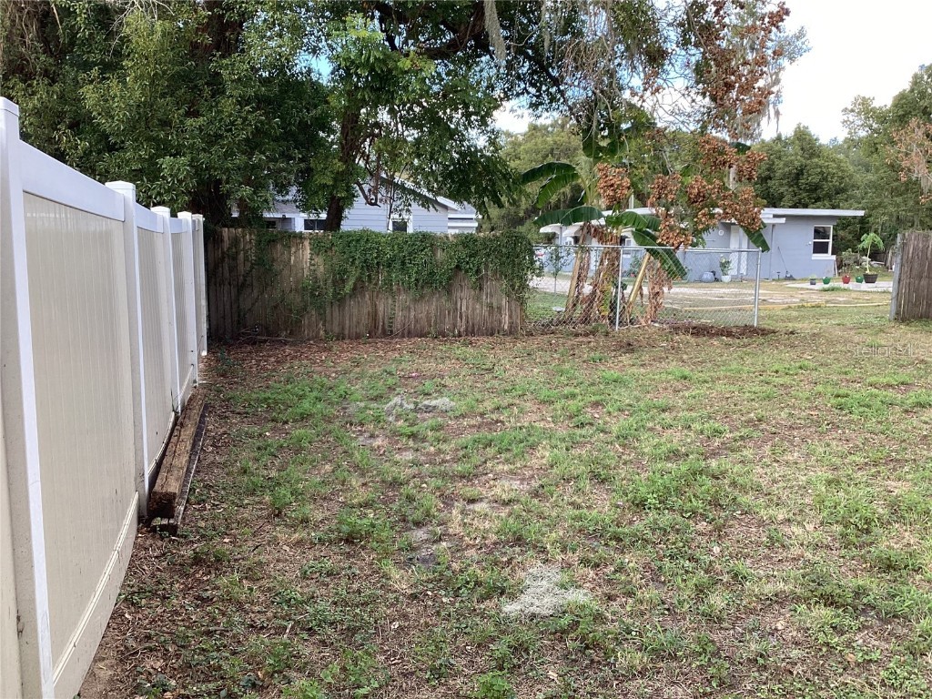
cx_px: 466
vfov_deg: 45.4
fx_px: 835
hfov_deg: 58.4
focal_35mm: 31
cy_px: 350
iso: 40
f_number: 2.4
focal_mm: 3.3
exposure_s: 1/120
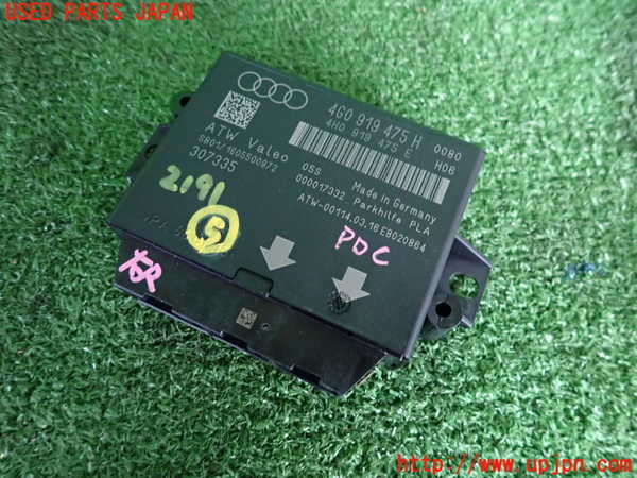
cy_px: 239
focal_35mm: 25
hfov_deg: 69.4
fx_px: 460
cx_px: 318
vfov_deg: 54.9
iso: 640
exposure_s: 1/30
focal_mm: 4.5
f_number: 2
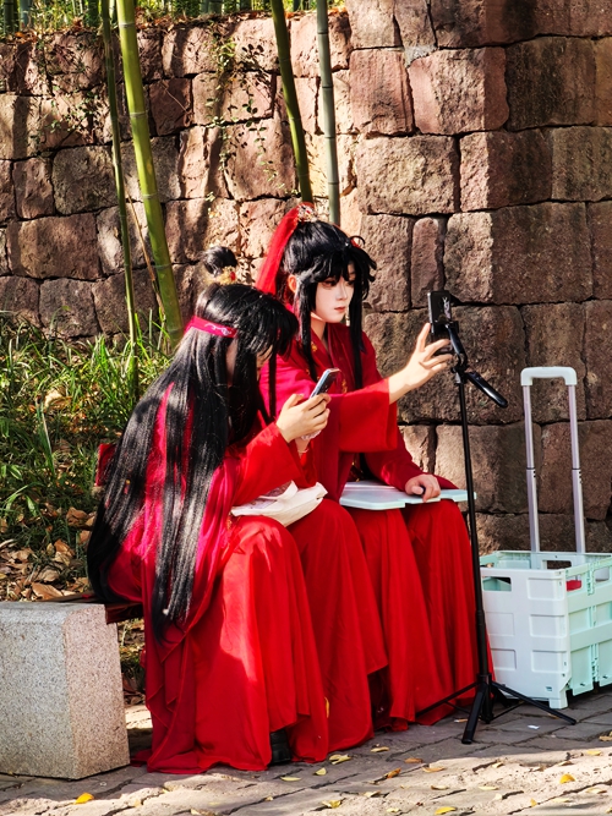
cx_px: 306
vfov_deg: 14.6
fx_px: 3183
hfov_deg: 11.0
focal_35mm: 135
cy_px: 408
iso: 64
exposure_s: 1/100
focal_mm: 14.46
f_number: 3.4
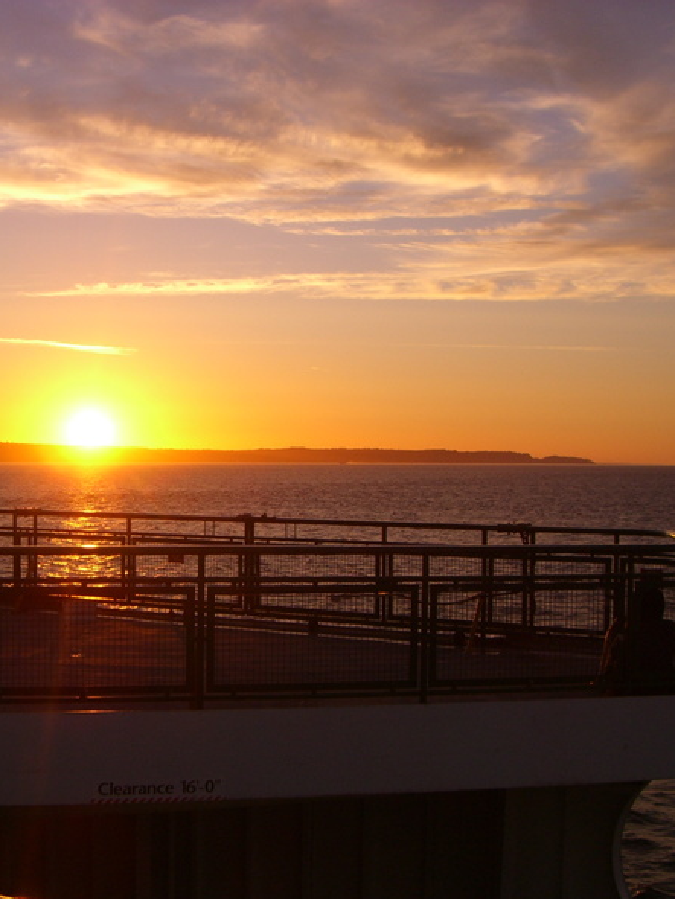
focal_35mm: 51
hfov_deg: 28.3
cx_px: 198
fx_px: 1325
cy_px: 451
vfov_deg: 37.5
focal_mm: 6.2
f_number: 4.3
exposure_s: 1/500
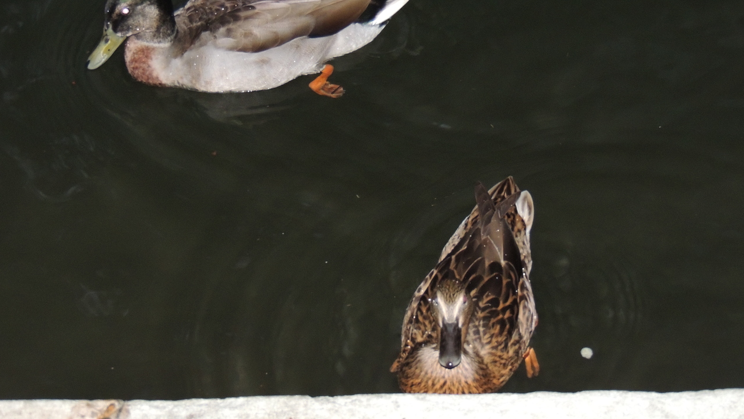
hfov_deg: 18.6
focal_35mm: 115
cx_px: 373
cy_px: 196
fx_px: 2269
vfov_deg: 10.5
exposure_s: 1/60
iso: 800
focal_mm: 18.7
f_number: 4.2
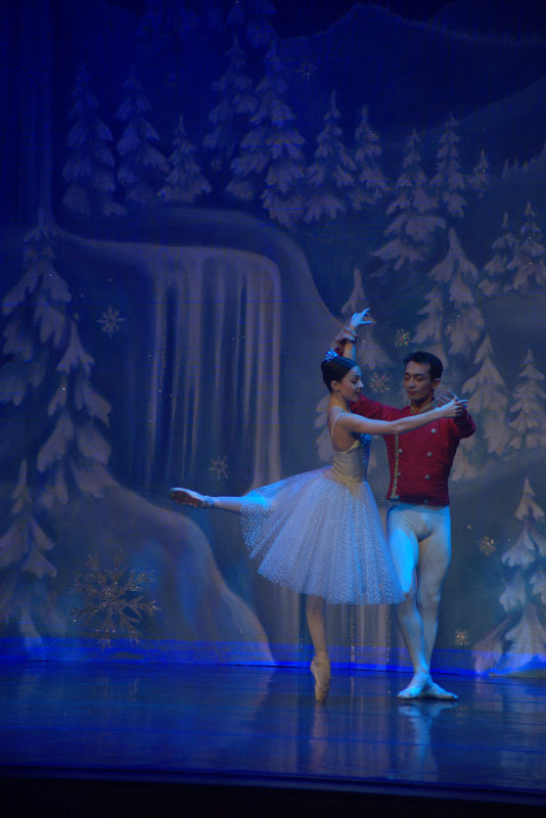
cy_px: 409
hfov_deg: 11.0
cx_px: 273
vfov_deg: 16.4
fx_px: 2841
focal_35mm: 125
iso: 1600
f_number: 5.6
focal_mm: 125
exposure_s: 1/100
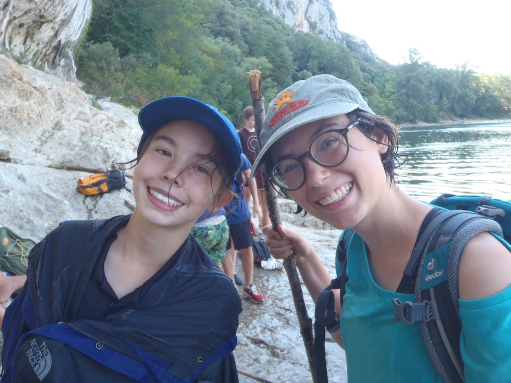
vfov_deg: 49.7
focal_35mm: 28
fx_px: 413
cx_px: 256
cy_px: 192
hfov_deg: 63.4
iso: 64
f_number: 3.5
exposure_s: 1/40
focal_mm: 5
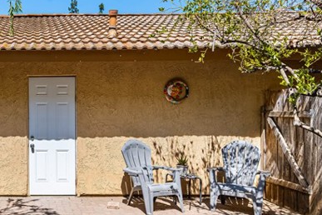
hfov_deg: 48.2
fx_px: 331
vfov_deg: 35.9
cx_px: 53
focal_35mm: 37
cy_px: 100
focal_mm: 14
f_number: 9
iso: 100
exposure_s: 1/200
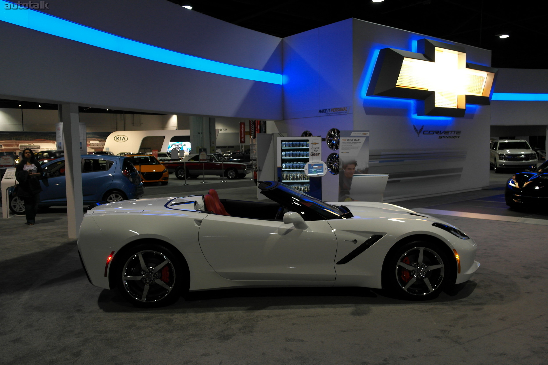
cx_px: 274
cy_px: 182
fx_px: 457
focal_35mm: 30
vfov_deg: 43.6
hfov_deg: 61.9
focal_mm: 20
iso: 400
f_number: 3.5
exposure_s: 1/80
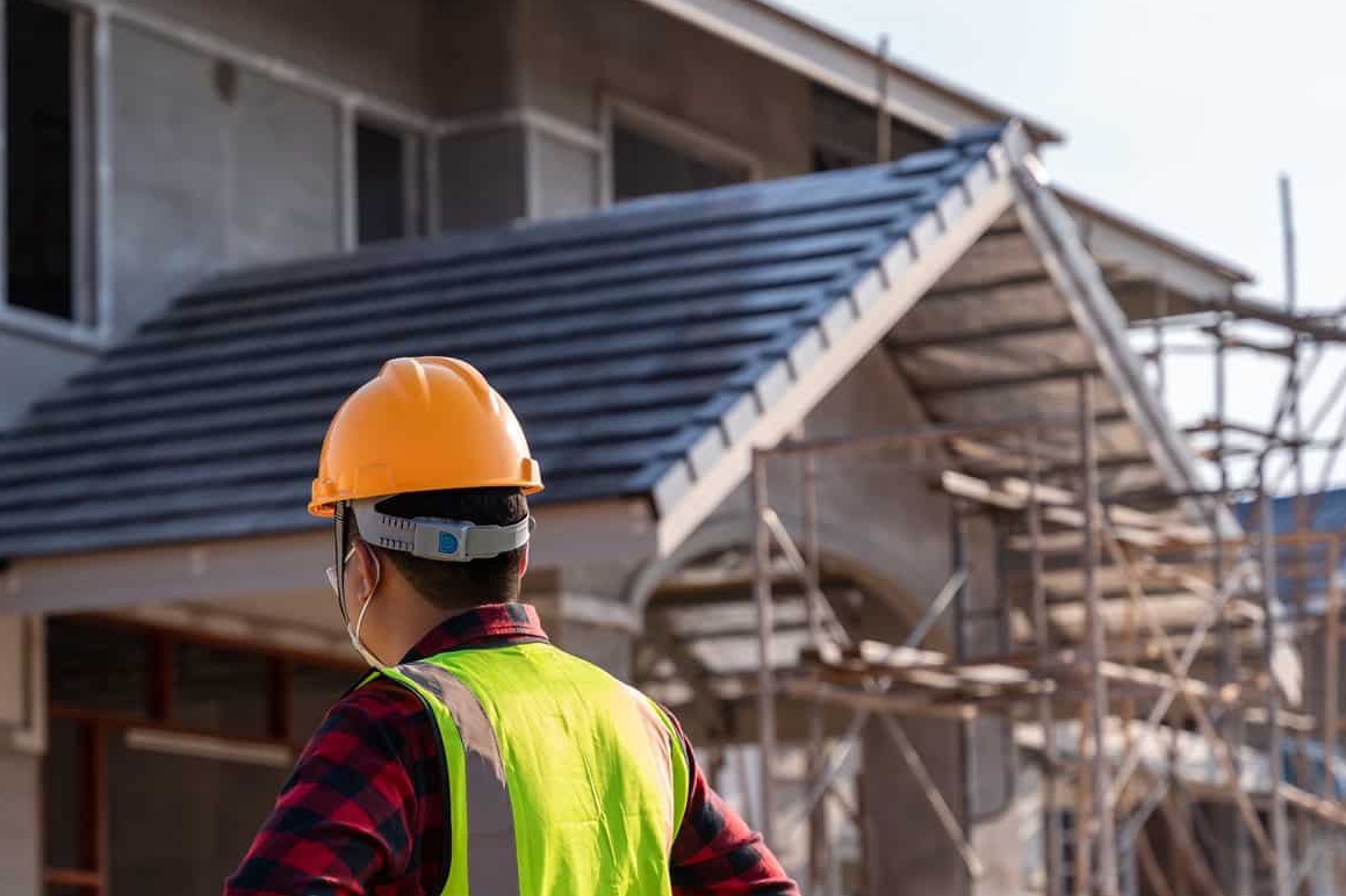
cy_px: 700
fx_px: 4336
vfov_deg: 11.8
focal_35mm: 116
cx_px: 368
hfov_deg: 17.6
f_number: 4
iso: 100
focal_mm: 70
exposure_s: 1/500
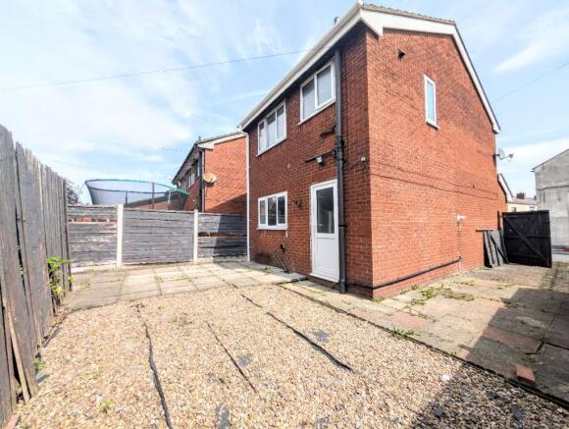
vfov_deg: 94.7
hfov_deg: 110.4
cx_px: 284
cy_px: 214
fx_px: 198
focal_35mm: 12
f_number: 1.7
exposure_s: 1/2331
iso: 51
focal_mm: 2.02
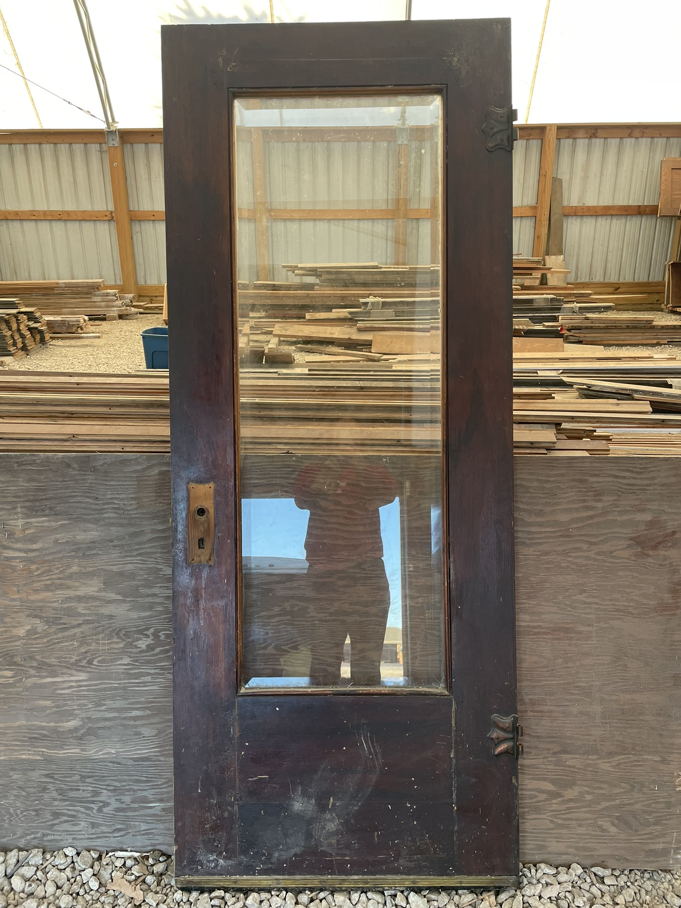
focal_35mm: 26
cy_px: 454
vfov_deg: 67.3
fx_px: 682
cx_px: 340
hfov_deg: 53.1
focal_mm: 4.2
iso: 100
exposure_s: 1/121
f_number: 1.6
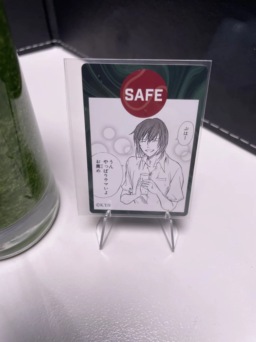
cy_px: 171
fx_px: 256
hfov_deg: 53.1
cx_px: 128
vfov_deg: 67.3
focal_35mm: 26
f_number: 1.6
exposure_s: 1/100
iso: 64
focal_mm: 4.2
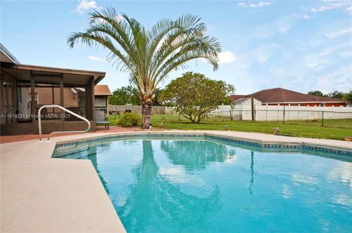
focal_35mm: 24
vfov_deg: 53.0
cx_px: 176
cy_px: 116
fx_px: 234
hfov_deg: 73.8
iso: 200
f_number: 13
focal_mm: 24
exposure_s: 1/125
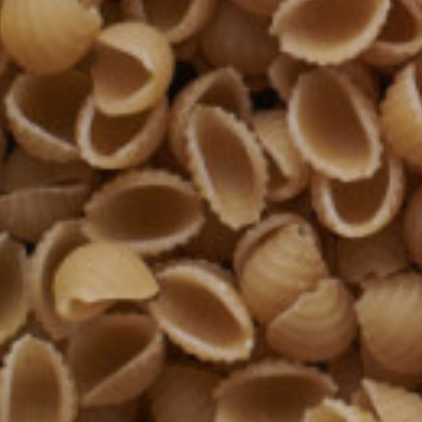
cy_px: -240
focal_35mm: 262
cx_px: 1285
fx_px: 3614
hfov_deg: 6.1
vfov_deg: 6.6
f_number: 8
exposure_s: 1/100
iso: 160
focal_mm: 50
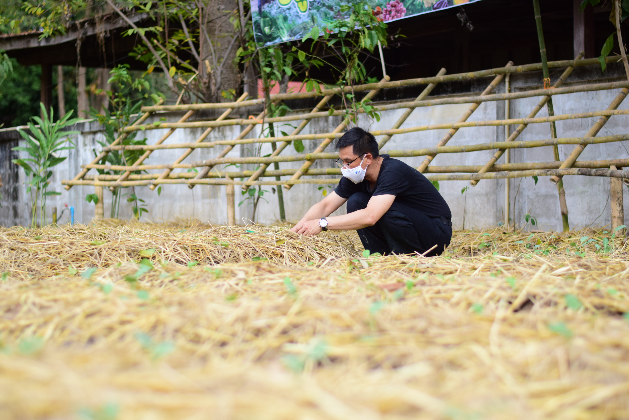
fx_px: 1311
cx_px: 314
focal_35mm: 75
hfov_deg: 27.0
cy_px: 210
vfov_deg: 18.2
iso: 800
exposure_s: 1/4000
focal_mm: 50
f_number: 2.2
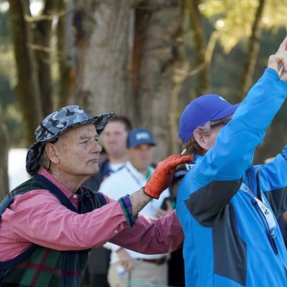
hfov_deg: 6.8
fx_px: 2411
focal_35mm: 257
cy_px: 143
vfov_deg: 6.8
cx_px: 173
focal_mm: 200
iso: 3200
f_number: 5.6
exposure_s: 1/2000
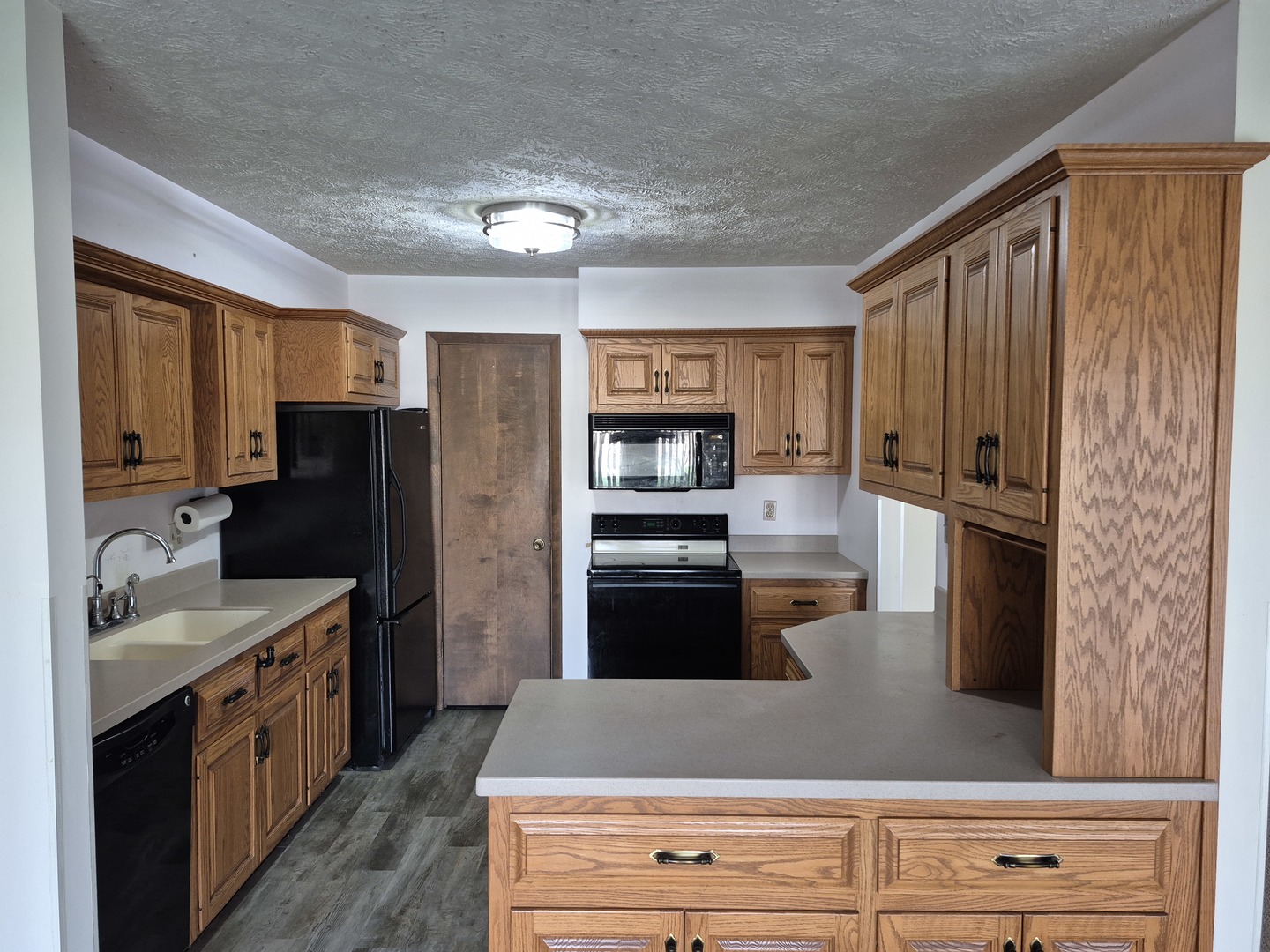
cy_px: 476
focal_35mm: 23
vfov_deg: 58.9
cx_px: 635
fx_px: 844
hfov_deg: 73.9
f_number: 1.8
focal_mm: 5.4
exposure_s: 1/40
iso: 400
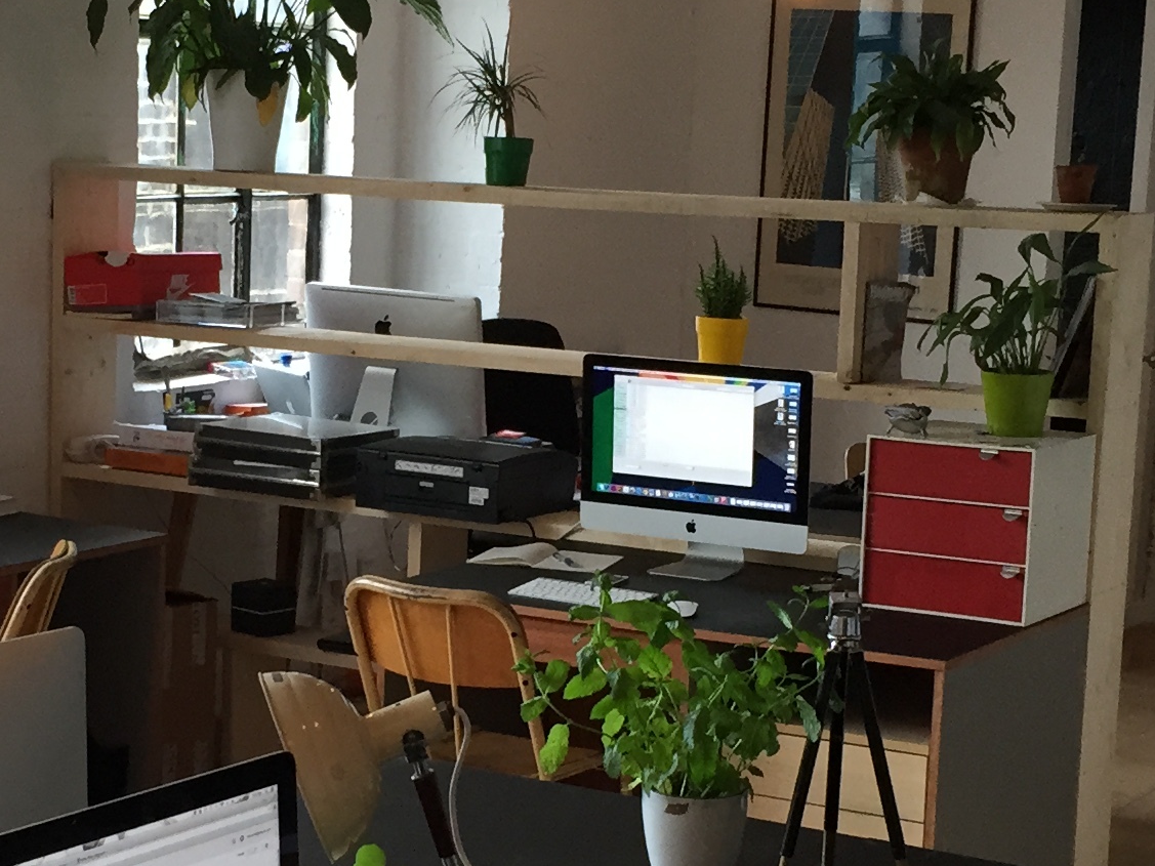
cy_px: 555
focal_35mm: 84
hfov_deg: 23.2
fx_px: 2802
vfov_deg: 17.5
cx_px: 394
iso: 40
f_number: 2.2
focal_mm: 4.15
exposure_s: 1/30
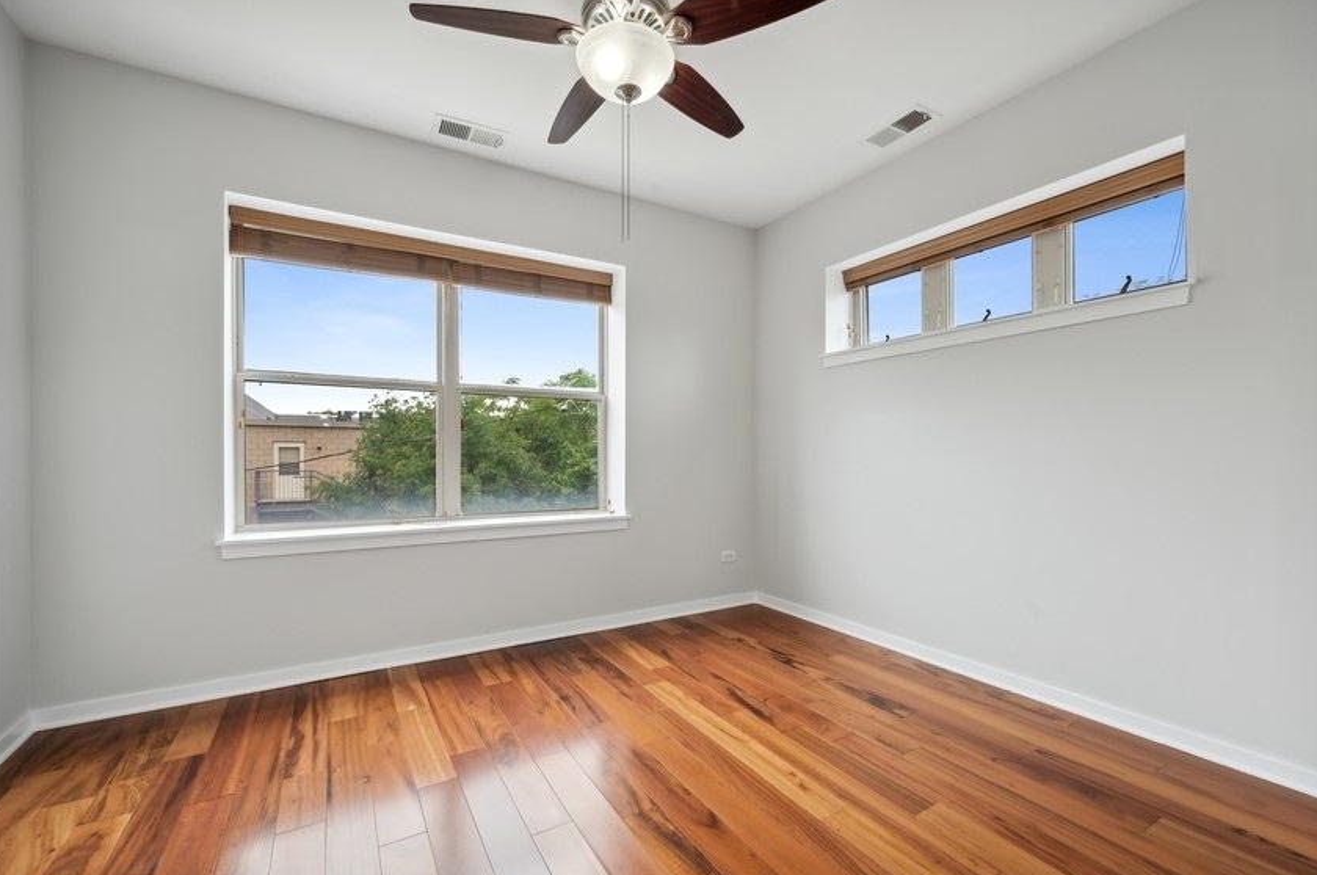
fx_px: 548
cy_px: 453
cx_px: 671
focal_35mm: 15
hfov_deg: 100.4
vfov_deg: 77.2
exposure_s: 1/25
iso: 100
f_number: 9
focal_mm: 14
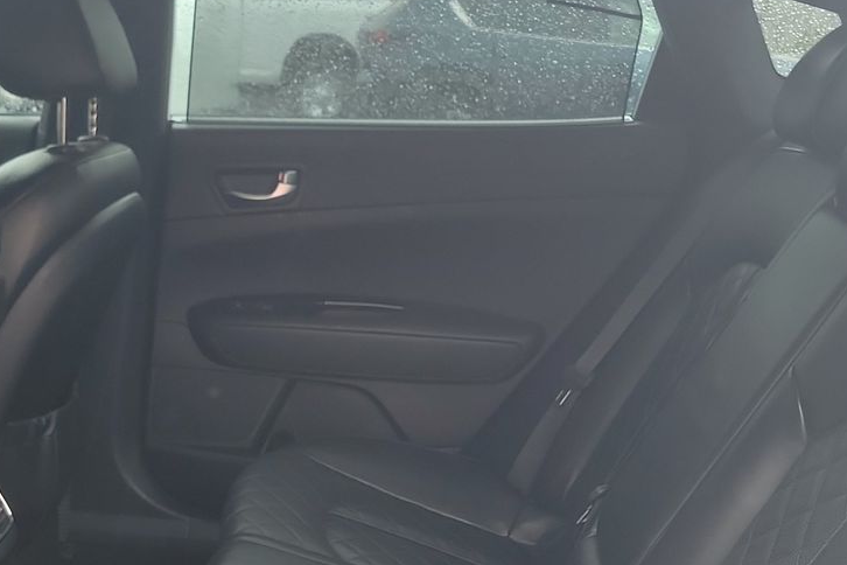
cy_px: 557
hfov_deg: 35.8
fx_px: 1294
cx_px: 266
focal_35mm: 55
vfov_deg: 23.6
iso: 84
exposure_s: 1/59
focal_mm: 6.7
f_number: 1.8
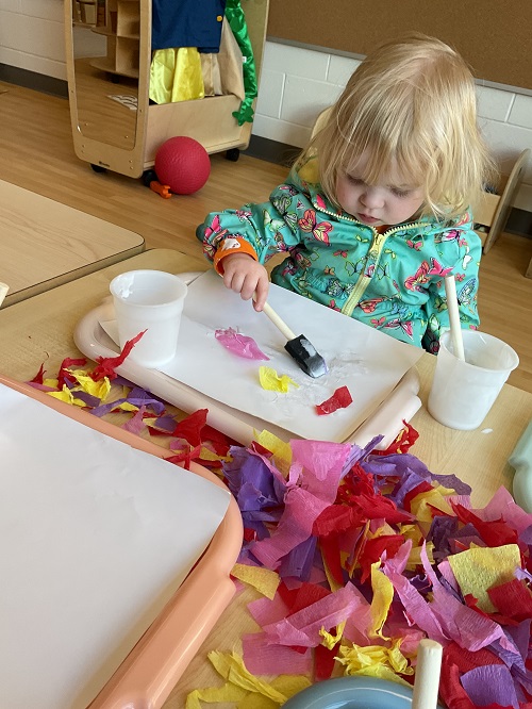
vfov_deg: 61.6
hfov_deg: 48.3
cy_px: 354
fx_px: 594
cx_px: 266
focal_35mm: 29
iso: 50
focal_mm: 3
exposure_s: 1/60
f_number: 1.8
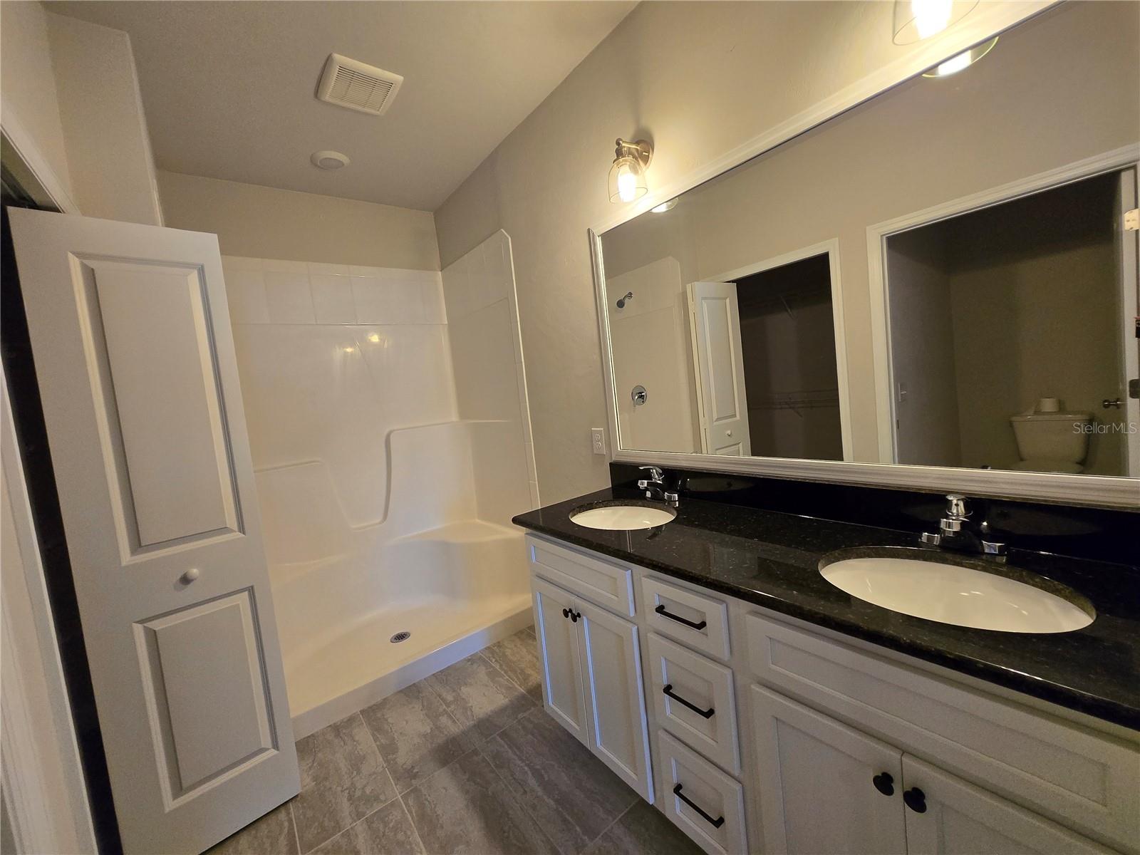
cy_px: 428
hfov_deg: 106.2
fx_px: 428
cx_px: 570
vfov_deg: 89.9
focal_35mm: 13
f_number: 2.2
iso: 160
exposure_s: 1/60
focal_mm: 1.7
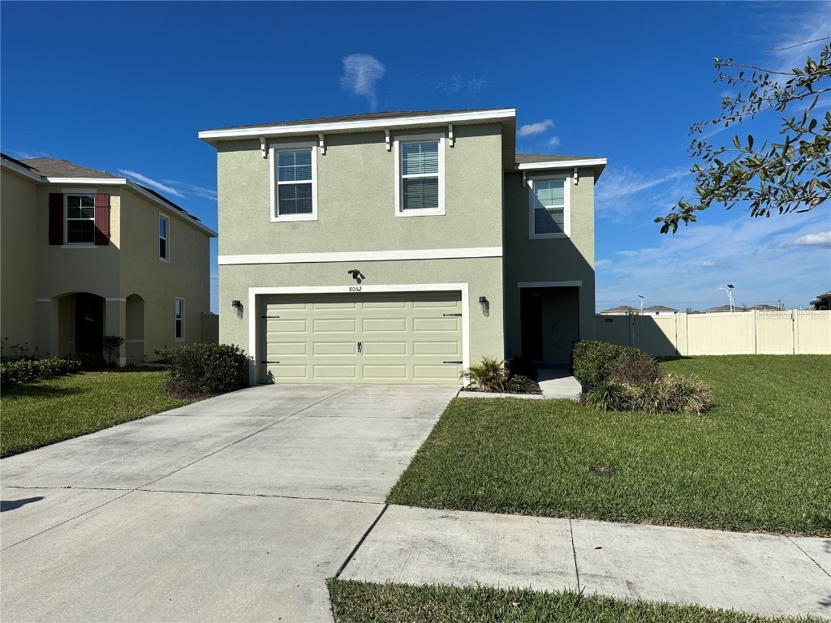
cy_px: 312
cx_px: 416
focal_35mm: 24
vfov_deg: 56.8
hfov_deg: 71.6
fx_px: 576
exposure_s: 1/10753
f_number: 1.78
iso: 80
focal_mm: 6.86
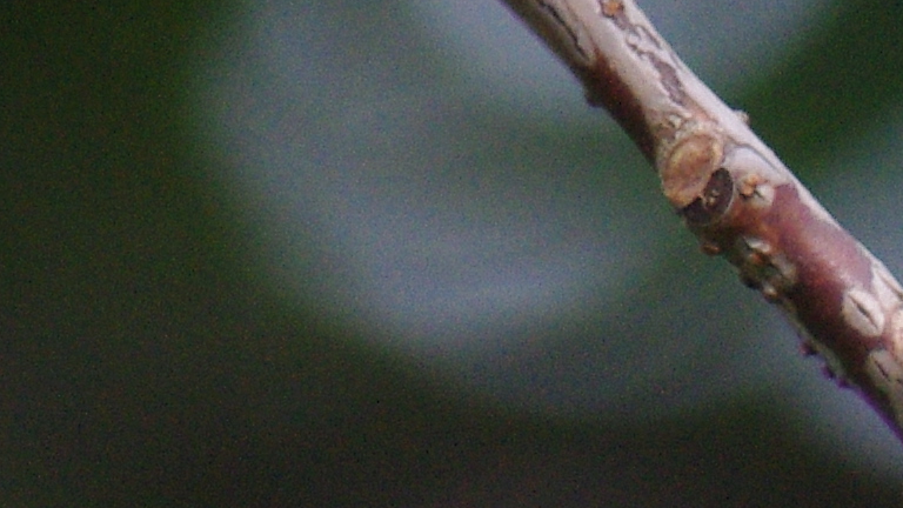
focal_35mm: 7010
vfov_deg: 0.2
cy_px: 1310
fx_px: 167847
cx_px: 1881
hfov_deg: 0.3
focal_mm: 800
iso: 1600
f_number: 6.7
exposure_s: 1/640
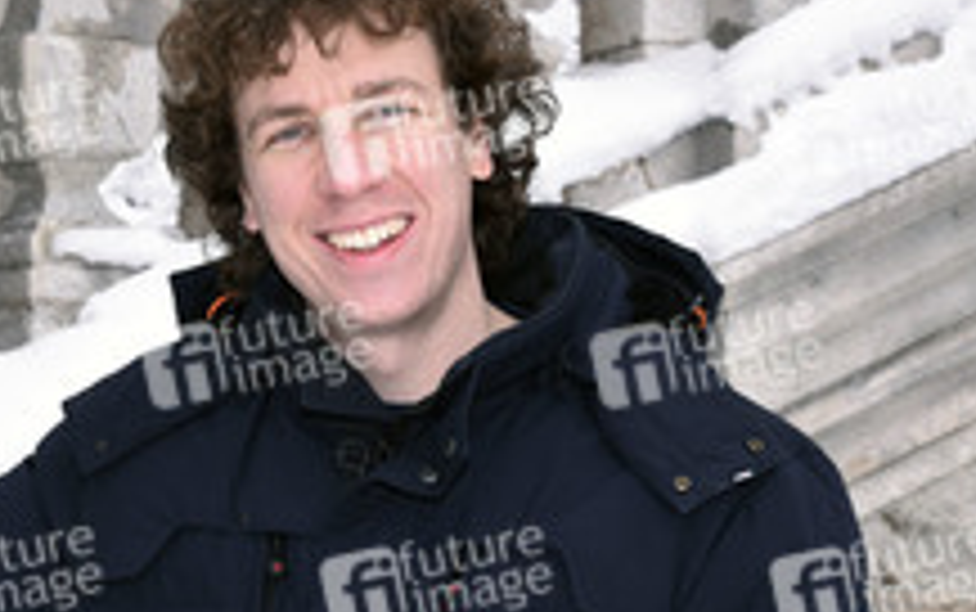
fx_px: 3487
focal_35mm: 131
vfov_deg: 10.0
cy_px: 468
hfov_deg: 15.9
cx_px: 317
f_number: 10
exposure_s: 1/160
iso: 500
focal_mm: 62
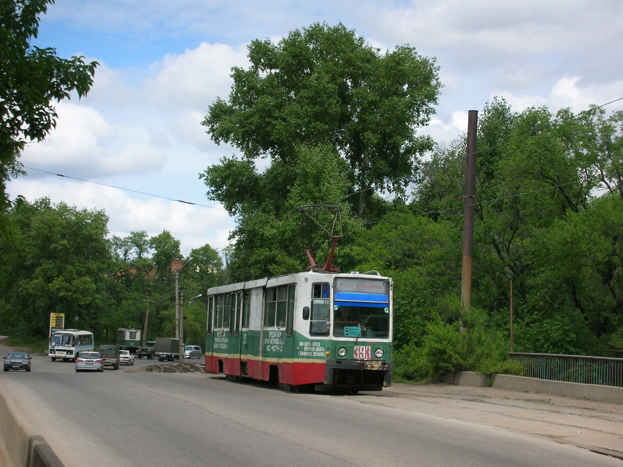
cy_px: 234
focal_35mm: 73
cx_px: 312
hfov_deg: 26.7
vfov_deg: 20.2
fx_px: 1314
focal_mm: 12.2
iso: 50
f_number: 4.4
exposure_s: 1/350
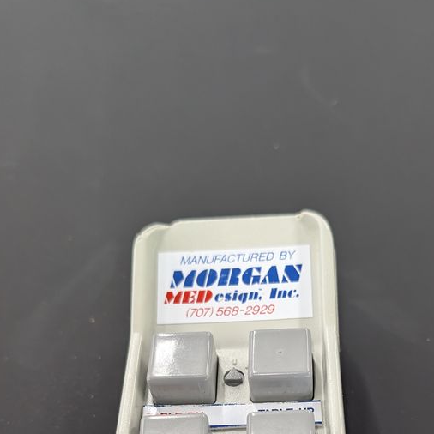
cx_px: 260
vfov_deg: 36.6
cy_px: 417
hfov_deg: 39.9
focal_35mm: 42
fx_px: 596
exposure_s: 1/120
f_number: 1.68
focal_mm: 6.9
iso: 445
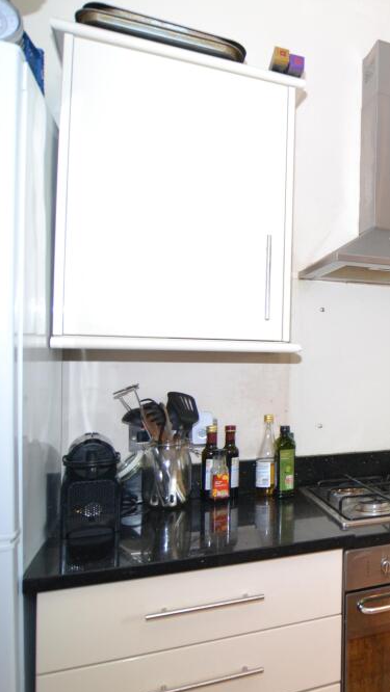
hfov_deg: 31.6
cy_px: 353
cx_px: 497
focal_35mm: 29
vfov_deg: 66.0
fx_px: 533
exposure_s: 1/60
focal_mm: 12
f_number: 4
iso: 1400
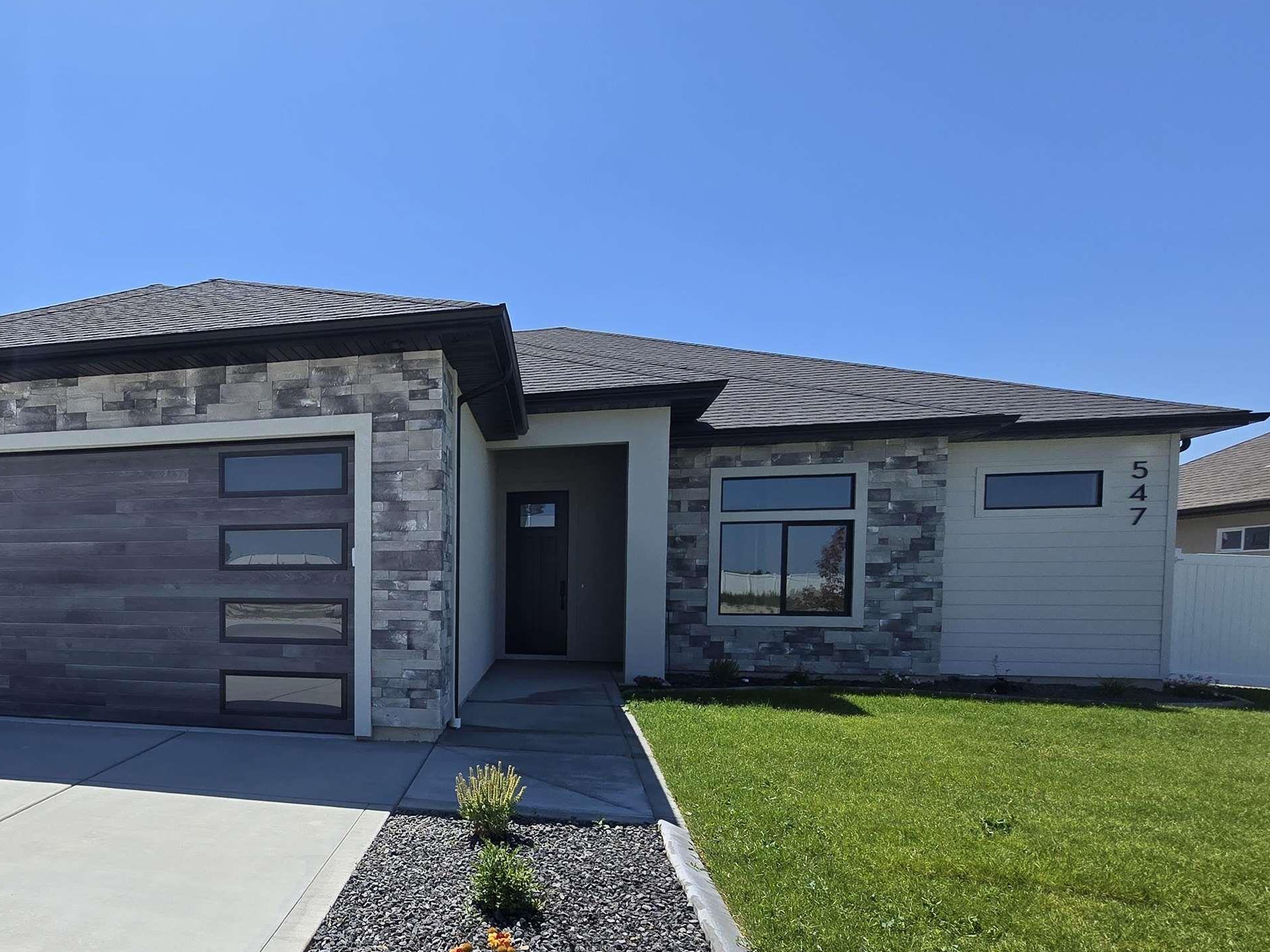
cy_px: 616
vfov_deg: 62.2
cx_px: 313
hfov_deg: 73.3
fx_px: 770
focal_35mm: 21
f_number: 2.2
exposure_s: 1/2790
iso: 50
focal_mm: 2.2
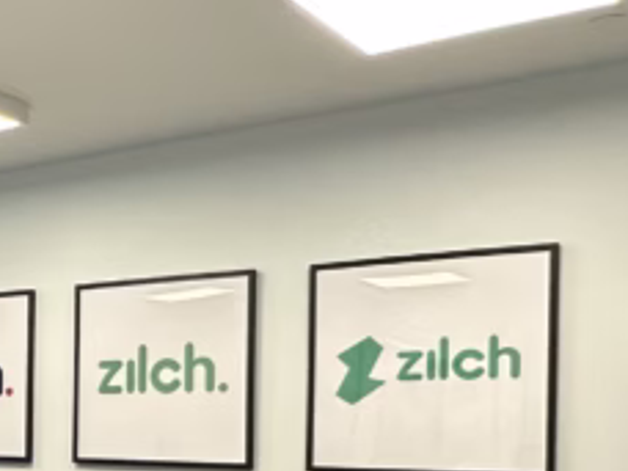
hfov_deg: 25.5
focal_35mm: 63
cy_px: 435
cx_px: -229
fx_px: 1143
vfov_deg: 22.6
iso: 200
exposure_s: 1/100
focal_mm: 2.22
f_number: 2.2
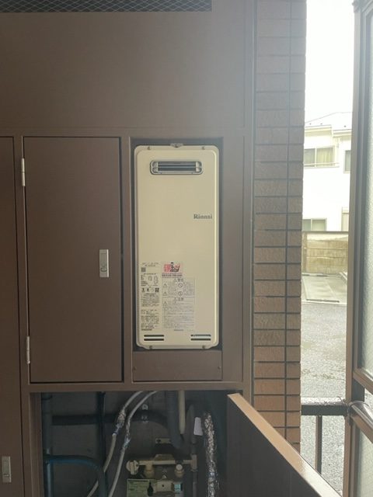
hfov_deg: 53.1
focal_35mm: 26
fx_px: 374
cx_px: 186
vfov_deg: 67.3
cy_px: 248
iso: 320
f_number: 1.6
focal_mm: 4.2
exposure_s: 1/60
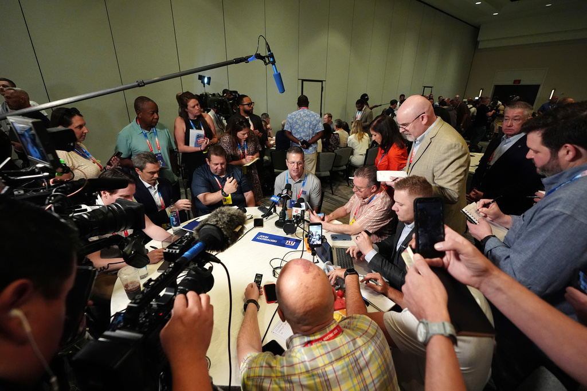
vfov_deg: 73.7
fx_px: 261
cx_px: 294
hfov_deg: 96.8
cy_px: 196
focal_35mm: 16
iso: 5000
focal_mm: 16
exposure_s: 1/800
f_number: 3.5
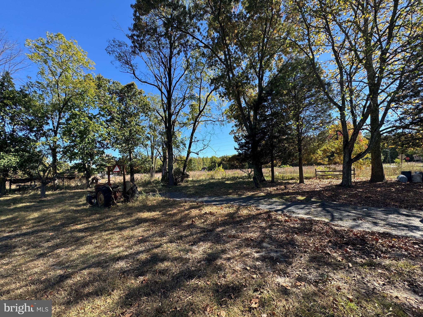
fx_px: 171
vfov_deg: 85.7
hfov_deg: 102.1
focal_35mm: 14
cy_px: 158
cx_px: 212
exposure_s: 1/610
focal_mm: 2.22
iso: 40
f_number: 2.2
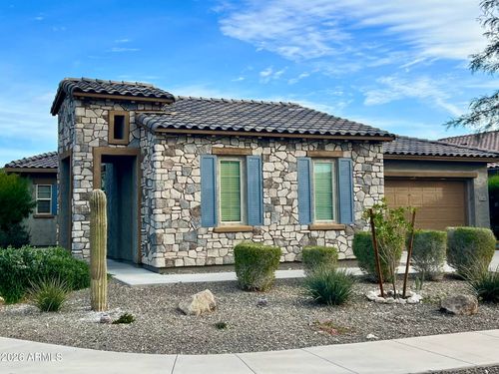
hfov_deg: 67.3
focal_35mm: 26
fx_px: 375
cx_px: 250
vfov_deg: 53.1
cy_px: 187
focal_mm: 5.7
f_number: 1.5
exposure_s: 1/2299
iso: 50
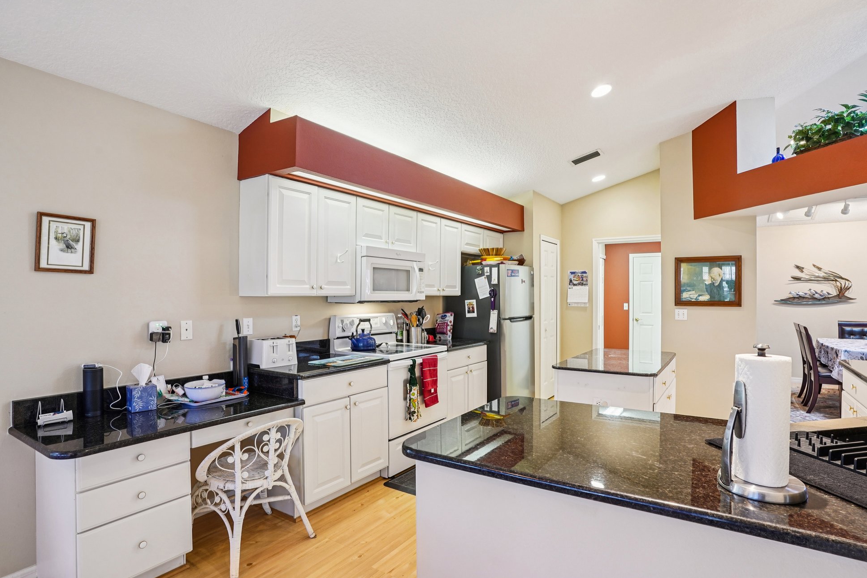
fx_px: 433
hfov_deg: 90.0
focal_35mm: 18
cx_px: 451
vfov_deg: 67.4
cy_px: 294
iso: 400
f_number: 9
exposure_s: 1/4
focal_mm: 17
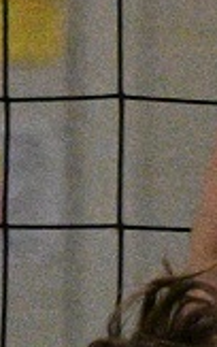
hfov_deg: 1.2
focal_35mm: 1102
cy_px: 265
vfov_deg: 1.9
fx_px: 10418
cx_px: 1033
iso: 7200
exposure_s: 1/1000
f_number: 3.5
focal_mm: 116
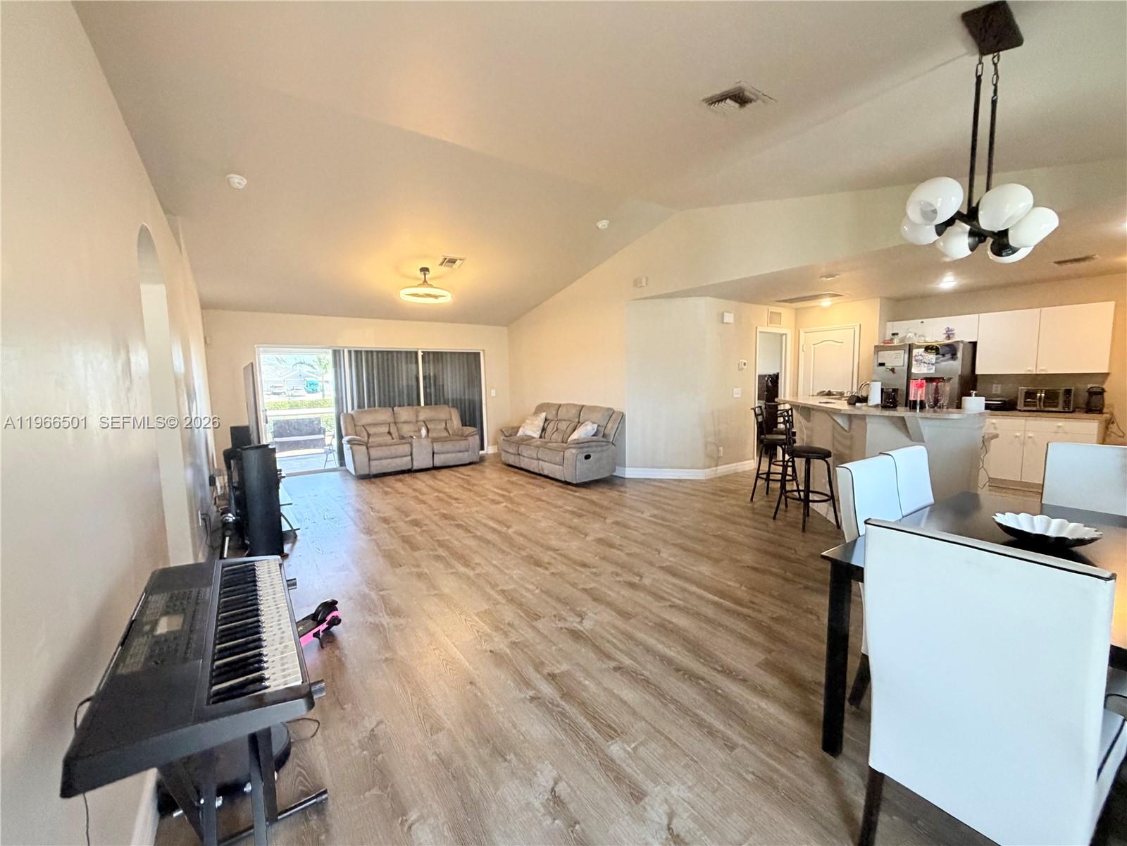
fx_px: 456
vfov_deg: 85.7
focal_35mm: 14
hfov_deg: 102.1
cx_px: 564
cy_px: 423
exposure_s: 1/60
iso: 500
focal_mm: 2.22
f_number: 2.2
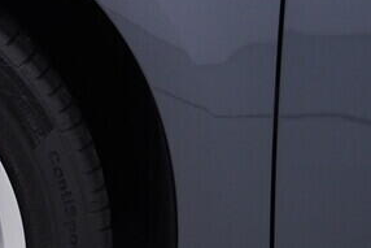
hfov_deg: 14.6
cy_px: 240
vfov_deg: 10.6
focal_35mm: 129
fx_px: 1330
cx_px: -219
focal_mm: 24
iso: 125
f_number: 4
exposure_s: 1/80
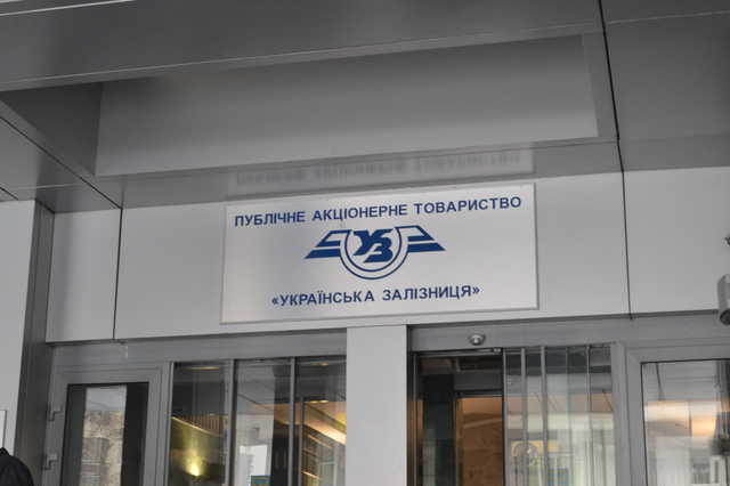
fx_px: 1216
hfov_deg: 33.4
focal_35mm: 60
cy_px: 243
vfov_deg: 22.6
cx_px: 365
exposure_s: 1/25
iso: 1600
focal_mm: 40
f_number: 9
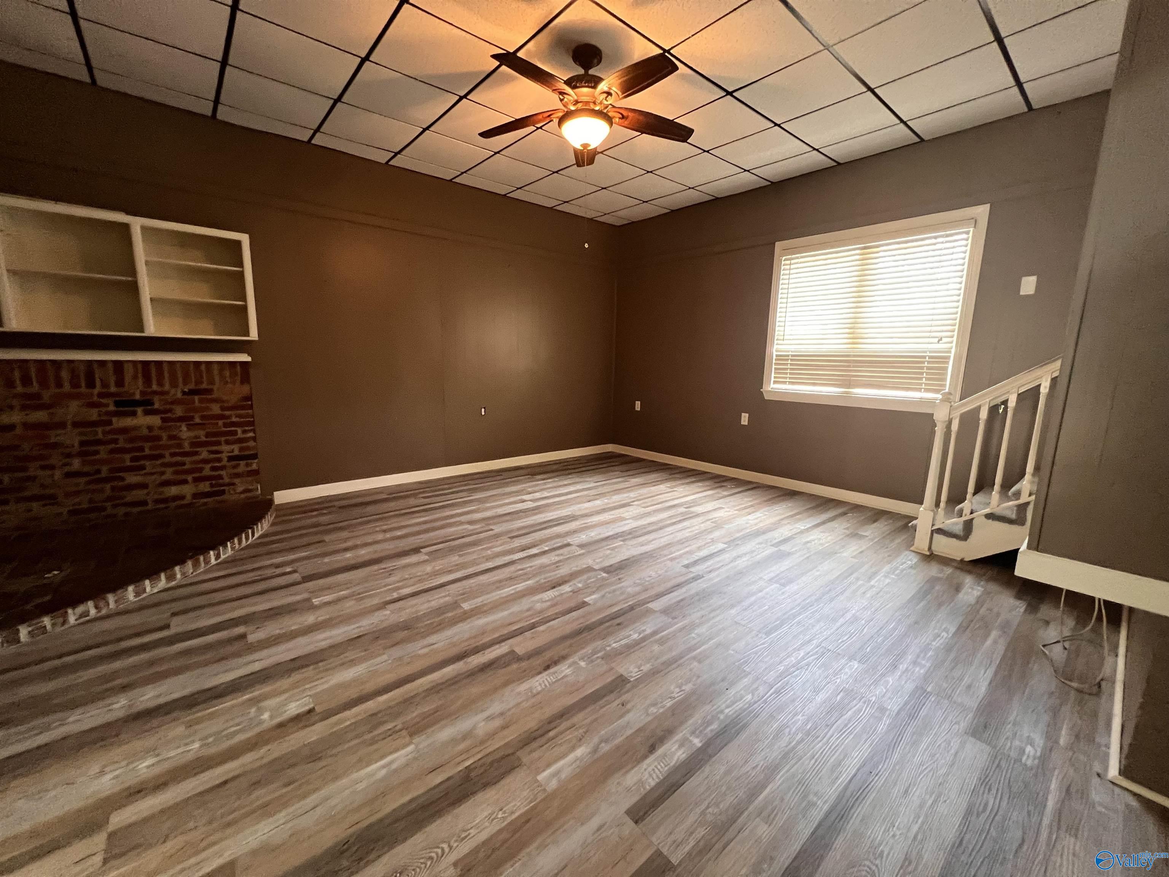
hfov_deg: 106.2
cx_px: 584
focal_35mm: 13
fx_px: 439
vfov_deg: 89.9
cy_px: 438
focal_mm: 1.57
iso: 400
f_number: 1.8
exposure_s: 1/60
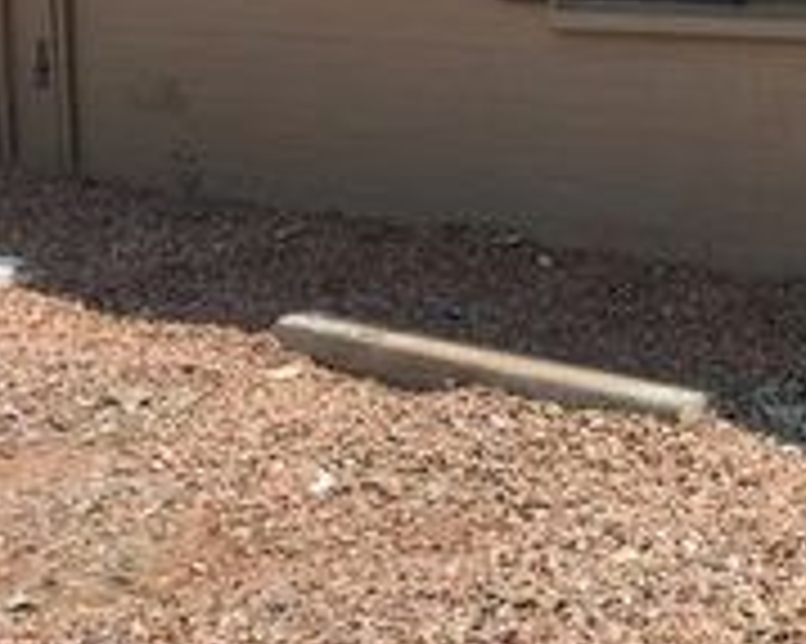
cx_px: 1081
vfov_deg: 18.5
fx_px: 1883
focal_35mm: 79
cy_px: -97
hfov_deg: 21.5
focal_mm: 4.15
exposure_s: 1/1876
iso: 25
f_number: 2.2
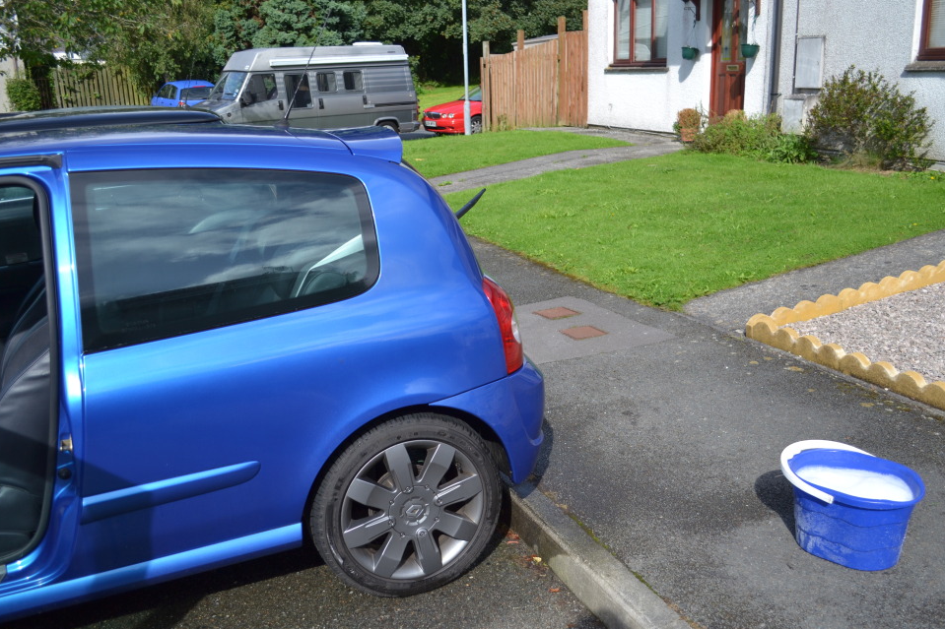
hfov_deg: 58.7
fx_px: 840
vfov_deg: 41.1
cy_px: 326
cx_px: 489
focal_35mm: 32
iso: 100
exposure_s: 1/500
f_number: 3.8
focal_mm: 20
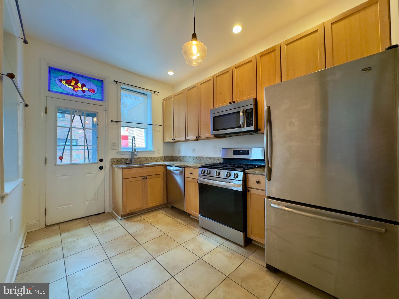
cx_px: 200
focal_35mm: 14
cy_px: 150
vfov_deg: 85.7
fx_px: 161
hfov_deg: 102.1
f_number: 2.2
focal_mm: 2.22
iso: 320
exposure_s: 1/120
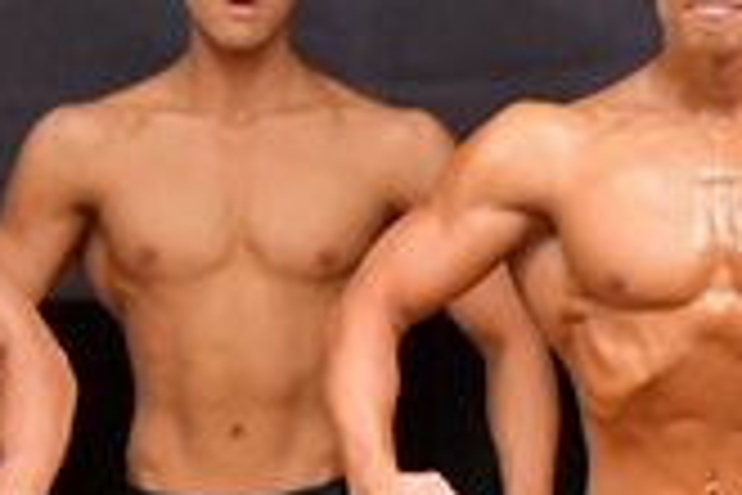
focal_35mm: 1056
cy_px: 765
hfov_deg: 2.0
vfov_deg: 1.3
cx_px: -214
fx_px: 21764
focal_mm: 150
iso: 6400
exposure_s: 1/400
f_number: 5.6
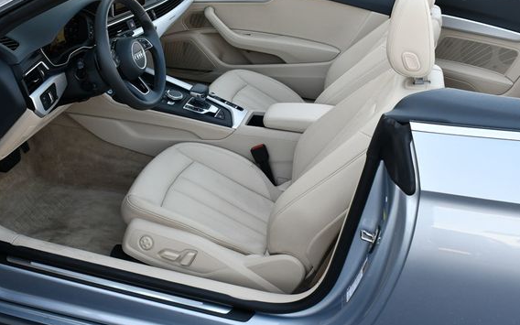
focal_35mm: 46
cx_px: 233
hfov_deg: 43.4
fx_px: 652
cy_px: 132
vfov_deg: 27.9
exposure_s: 1/250
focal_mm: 20
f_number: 5
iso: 400
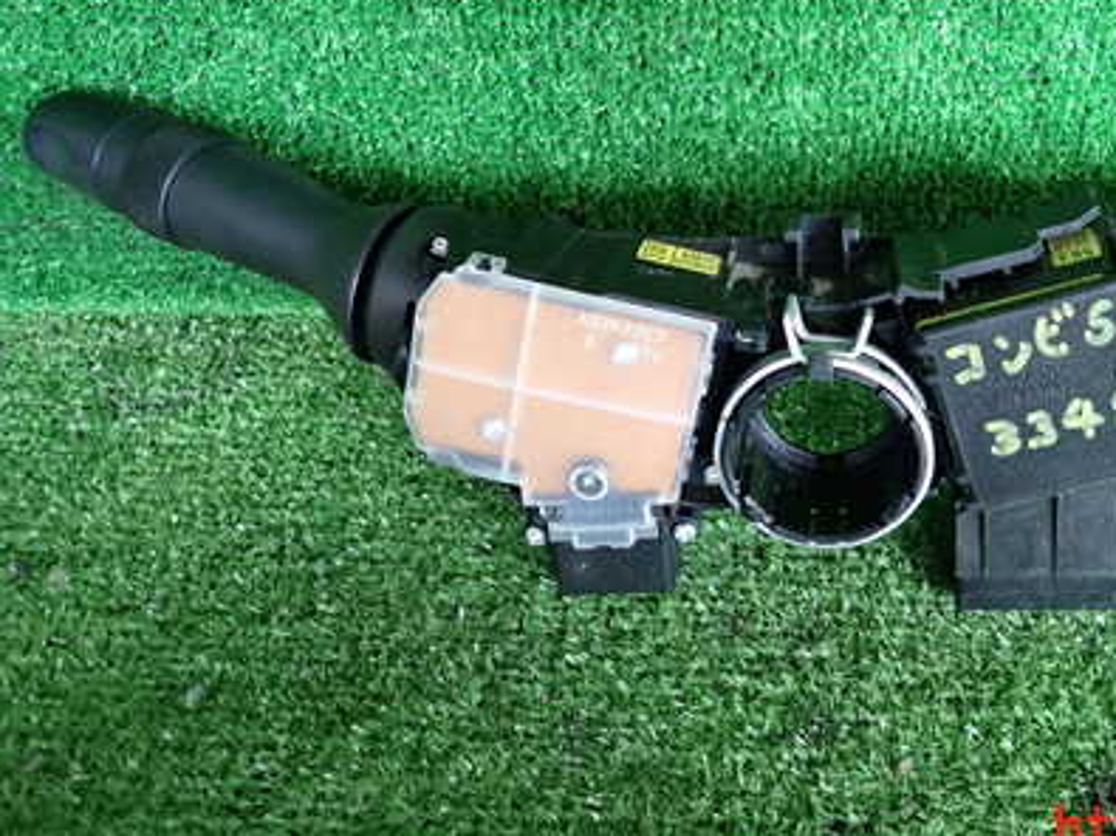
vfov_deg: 37.0
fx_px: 1225
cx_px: 845
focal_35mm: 38
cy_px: 232
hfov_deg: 47.1
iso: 250
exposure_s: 1/30
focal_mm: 4.5
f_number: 2
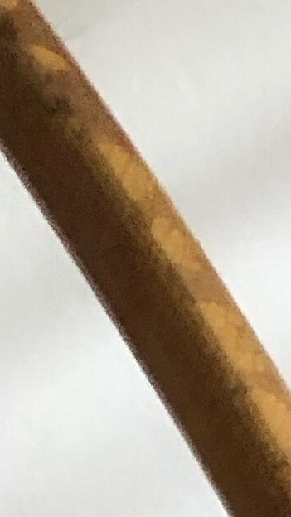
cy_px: 1223
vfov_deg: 9.7
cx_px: 1125
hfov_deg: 5.5
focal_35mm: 197
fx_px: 2702
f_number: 1.8
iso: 64
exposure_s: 1/15
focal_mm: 3.99
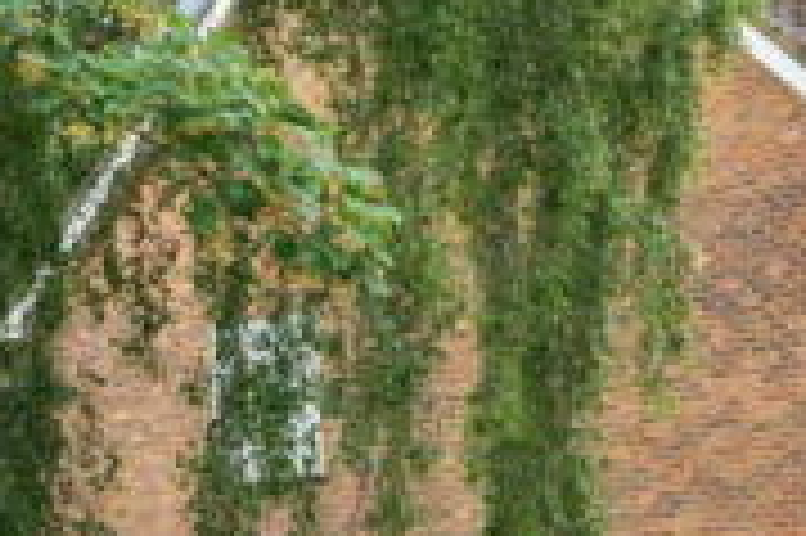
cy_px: 291
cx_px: 1434
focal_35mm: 128
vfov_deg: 10.7
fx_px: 2863
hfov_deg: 14.2
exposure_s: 1/400
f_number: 6.3
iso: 640
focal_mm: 35
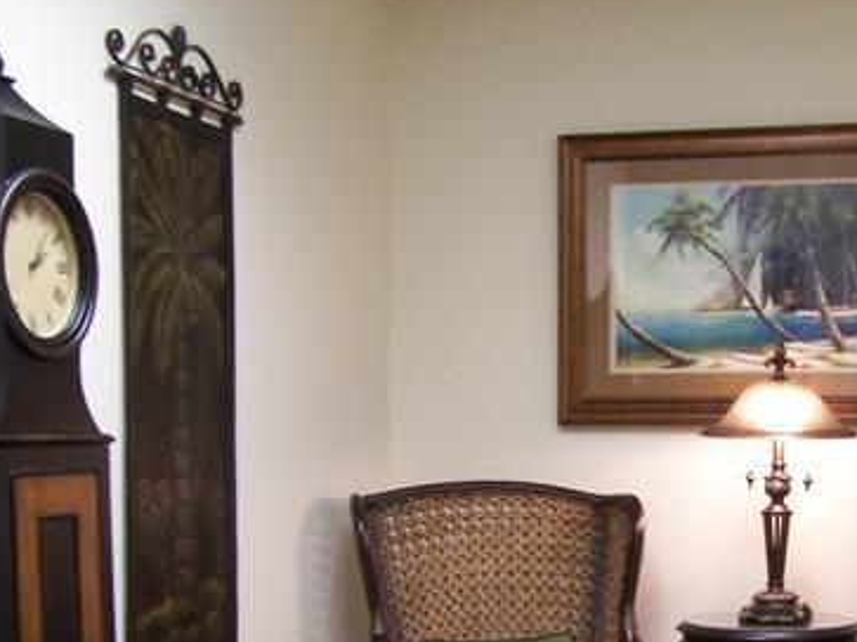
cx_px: 595
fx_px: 1658
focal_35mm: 67
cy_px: 536
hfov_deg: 28.7
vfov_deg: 21.6
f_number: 2.8
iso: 140
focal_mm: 6.3
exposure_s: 1/20
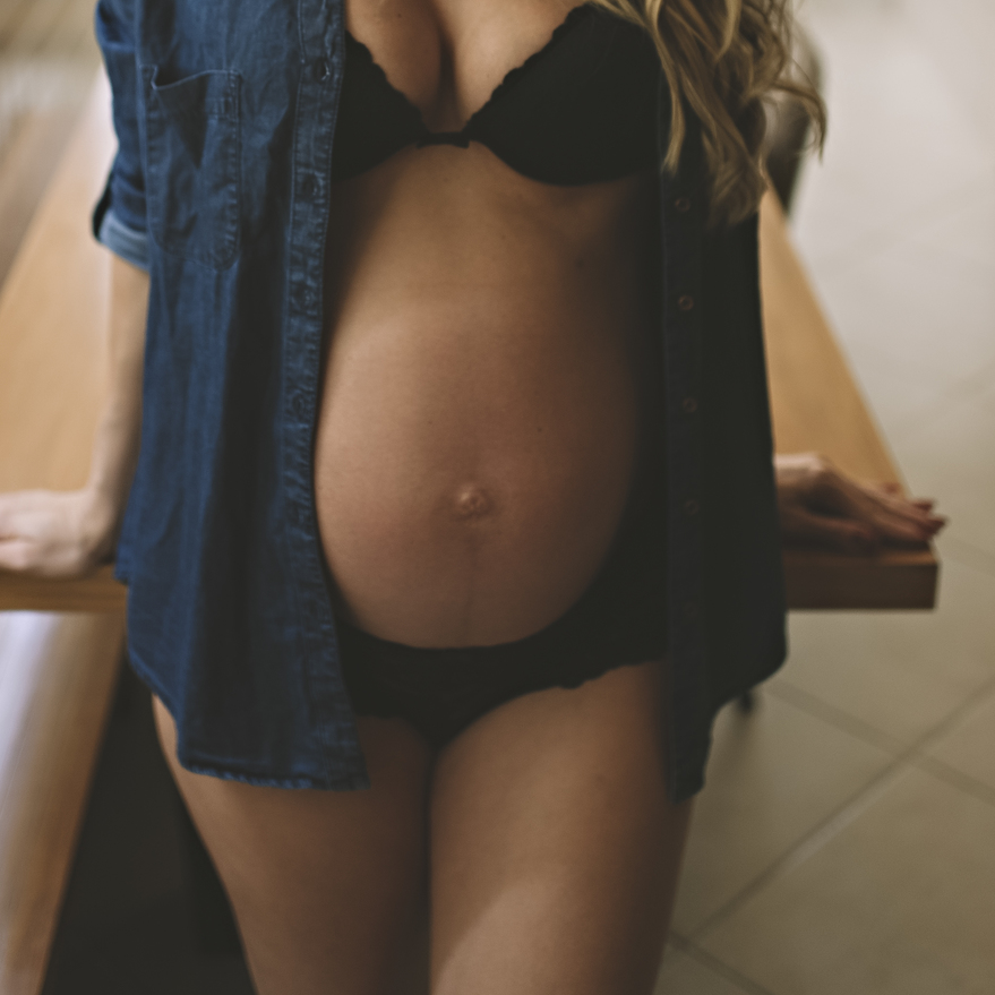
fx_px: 1984
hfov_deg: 28.1
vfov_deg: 26.9
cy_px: 45
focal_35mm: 61
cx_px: 371
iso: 250
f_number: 2
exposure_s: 1/200
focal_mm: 35
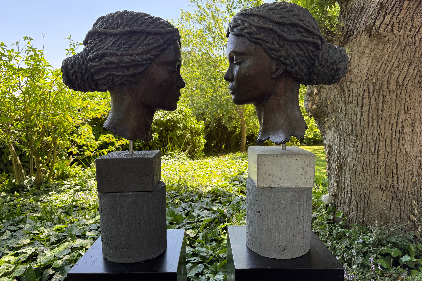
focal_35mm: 25
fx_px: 293
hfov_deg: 71.5
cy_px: 140
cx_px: 211
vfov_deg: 51.3
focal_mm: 6.76
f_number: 1.78
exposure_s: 1/448
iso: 100
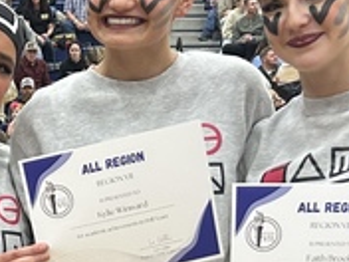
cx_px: -2
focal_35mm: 118
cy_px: 294
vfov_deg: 12.3
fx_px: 1190
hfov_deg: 16.3
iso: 125
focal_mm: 5.7
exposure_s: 1/120
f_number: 1.5
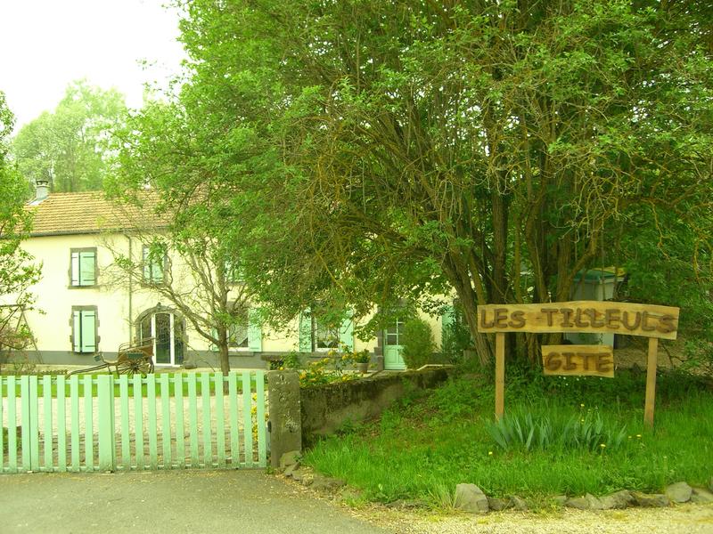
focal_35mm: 38
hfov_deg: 49.0
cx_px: 356
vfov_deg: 37.7
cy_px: 267
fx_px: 783
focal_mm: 6.2
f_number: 2.7
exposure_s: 1/125
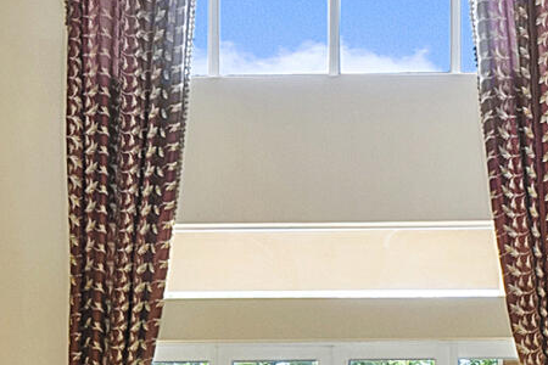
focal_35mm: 100
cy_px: 502
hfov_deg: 20.4
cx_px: 317
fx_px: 1522
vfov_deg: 13.1
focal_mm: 10
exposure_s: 1/100
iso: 250
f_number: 8
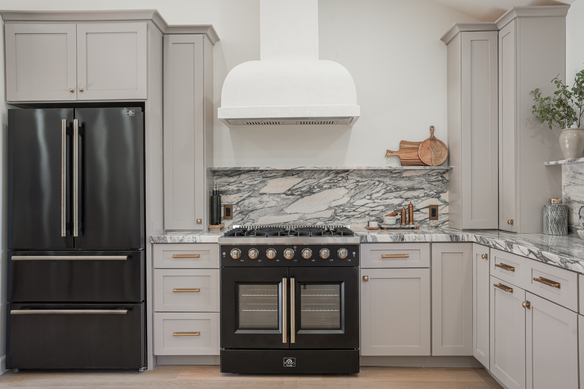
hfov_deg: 62.4
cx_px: 292
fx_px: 482
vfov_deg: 44.0
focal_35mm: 30
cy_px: 194
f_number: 8
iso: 100
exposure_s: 1/6
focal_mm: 29.7
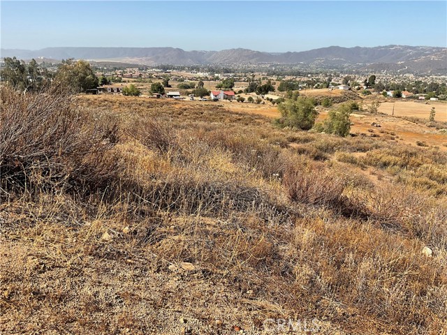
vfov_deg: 48.2
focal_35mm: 29
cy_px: 168
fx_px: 374
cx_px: 224
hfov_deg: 61.7
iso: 16
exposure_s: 1/1451
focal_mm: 3
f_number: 1.8
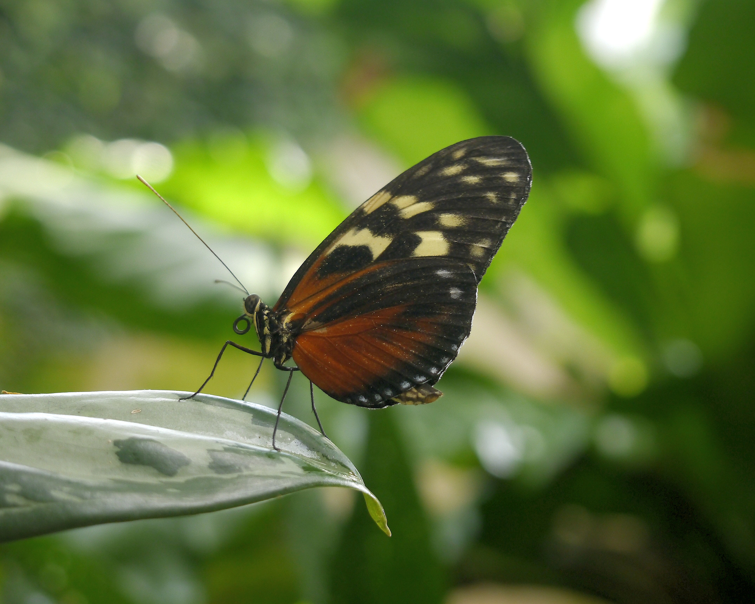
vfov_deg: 17.5
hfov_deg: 21.7
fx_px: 1966
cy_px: 301
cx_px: 364
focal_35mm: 88
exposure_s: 1/80
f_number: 5.6
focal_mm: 42
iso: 500
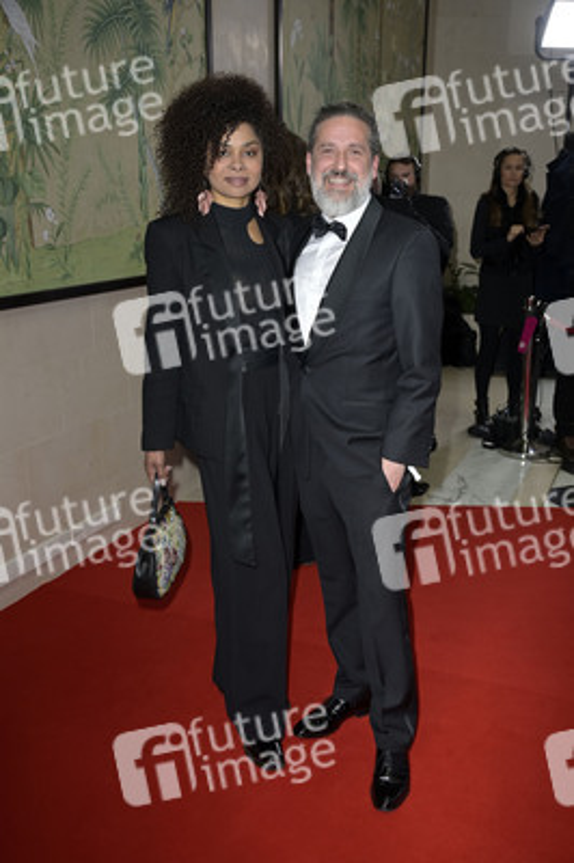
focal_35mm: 38
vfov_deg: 50.7
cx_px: 287
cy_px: 432
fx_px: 910
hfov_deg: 35.0
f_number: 5.6
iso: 640
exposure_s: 1/250
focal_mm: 38
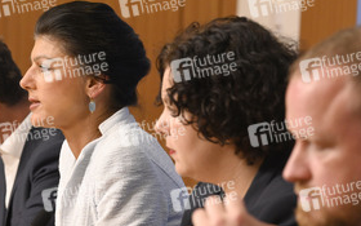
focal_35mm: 238
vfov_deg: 5.5
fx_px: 2342
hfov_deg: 8.8
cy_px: 164
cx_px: 170
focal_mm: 145
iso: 3200
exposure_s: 1/400
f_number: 6.3
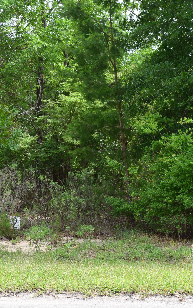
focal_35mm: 74
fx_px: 623
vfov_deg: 27.8
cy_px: 154
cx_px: 64
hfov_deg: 17.6
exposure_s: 1/250
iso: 400
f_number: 10
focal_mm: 32
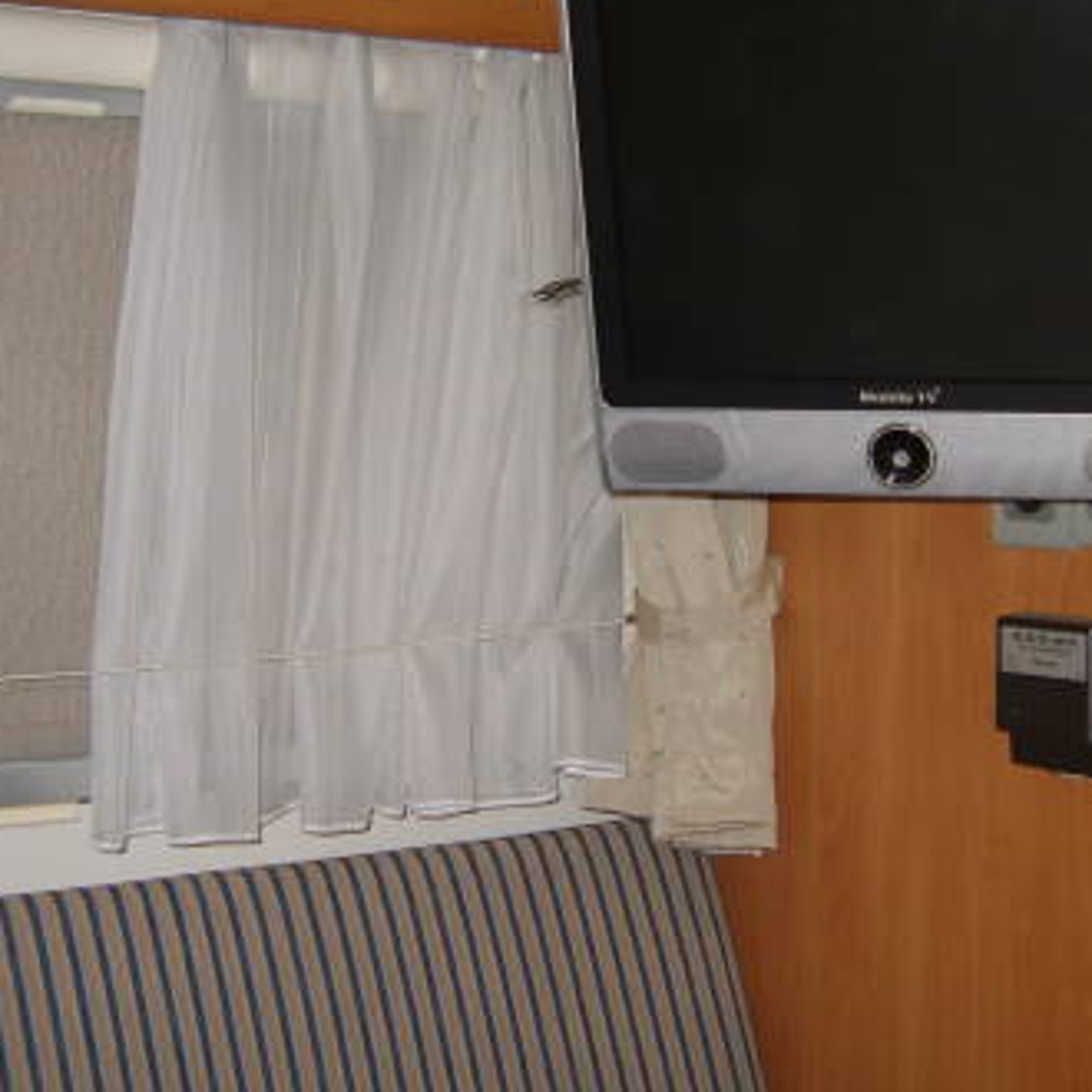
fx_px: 2141
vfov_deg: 28.6
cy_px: 513
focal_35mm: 60
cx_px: 665
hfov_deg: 28.5
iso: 100
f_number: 2.8
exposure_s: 1/30
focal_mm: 7.4
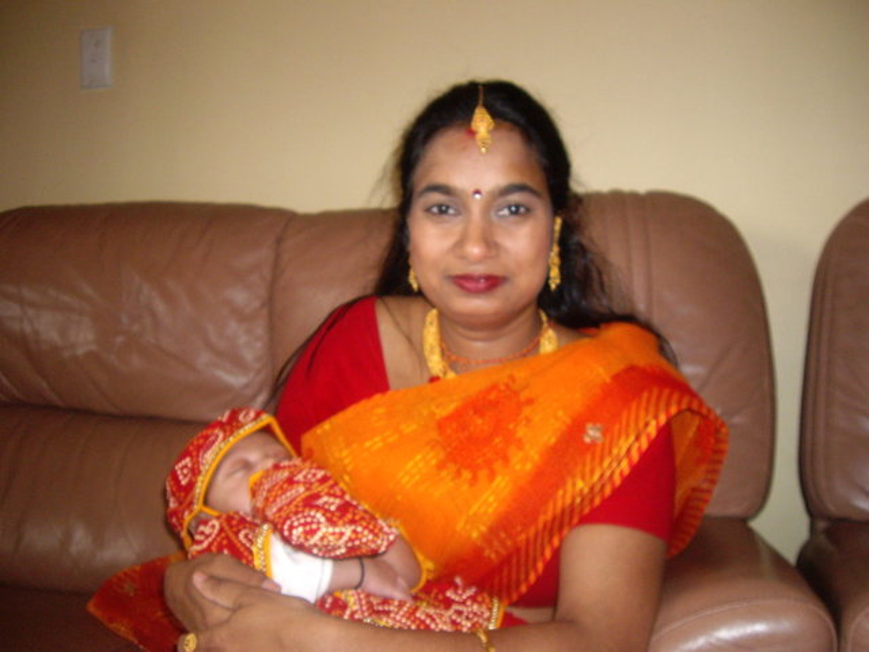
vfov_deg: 37.7
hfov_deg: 49.0
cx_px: 434
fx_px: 954
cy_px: 326
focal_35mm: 38
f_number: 2.7
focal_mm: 6.2
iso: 200
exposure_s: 1/40
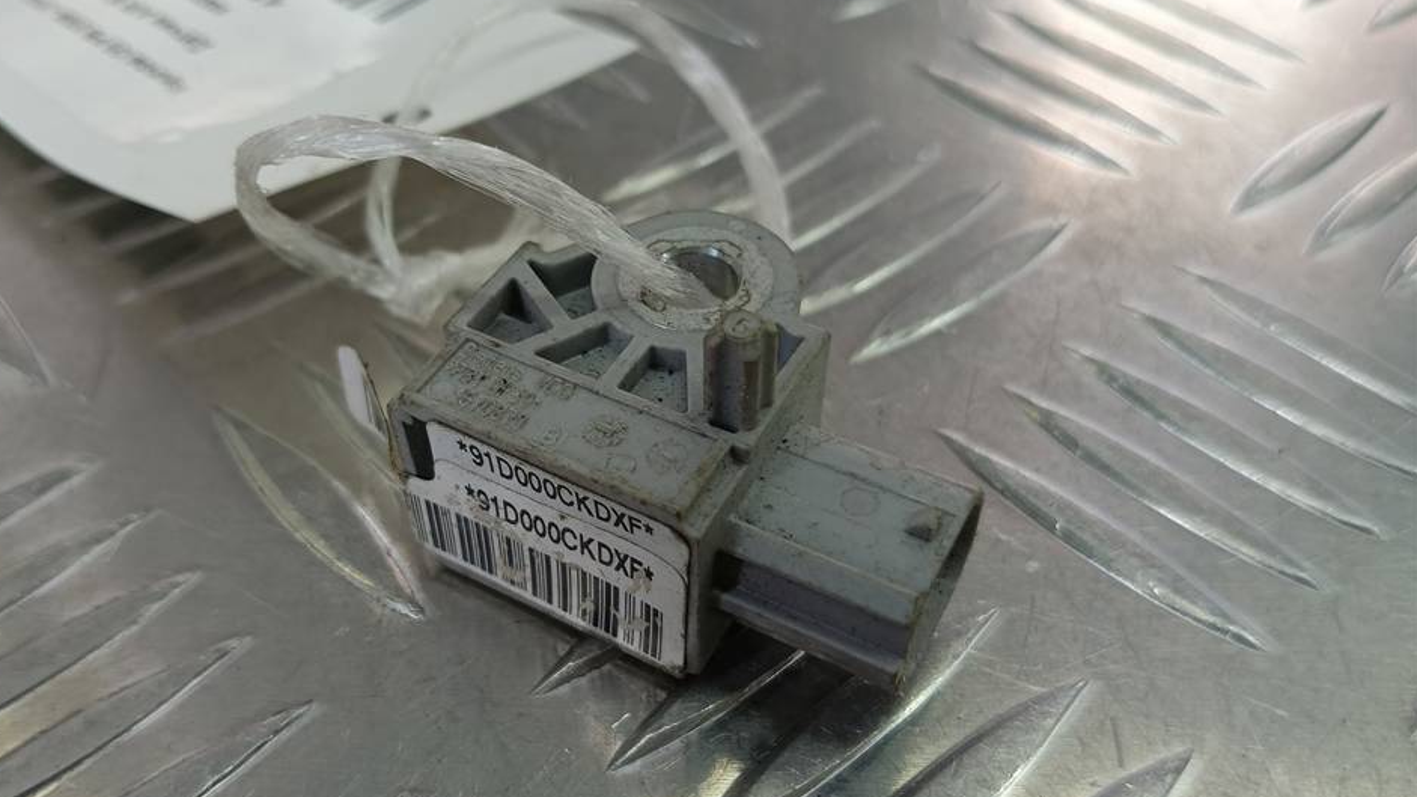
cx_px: 652
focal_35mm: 32
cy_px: 458
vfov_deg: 36.6
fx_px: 1202
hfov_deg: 60.9
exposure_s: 1/100
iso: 110
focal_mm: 4.11
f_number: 1.6
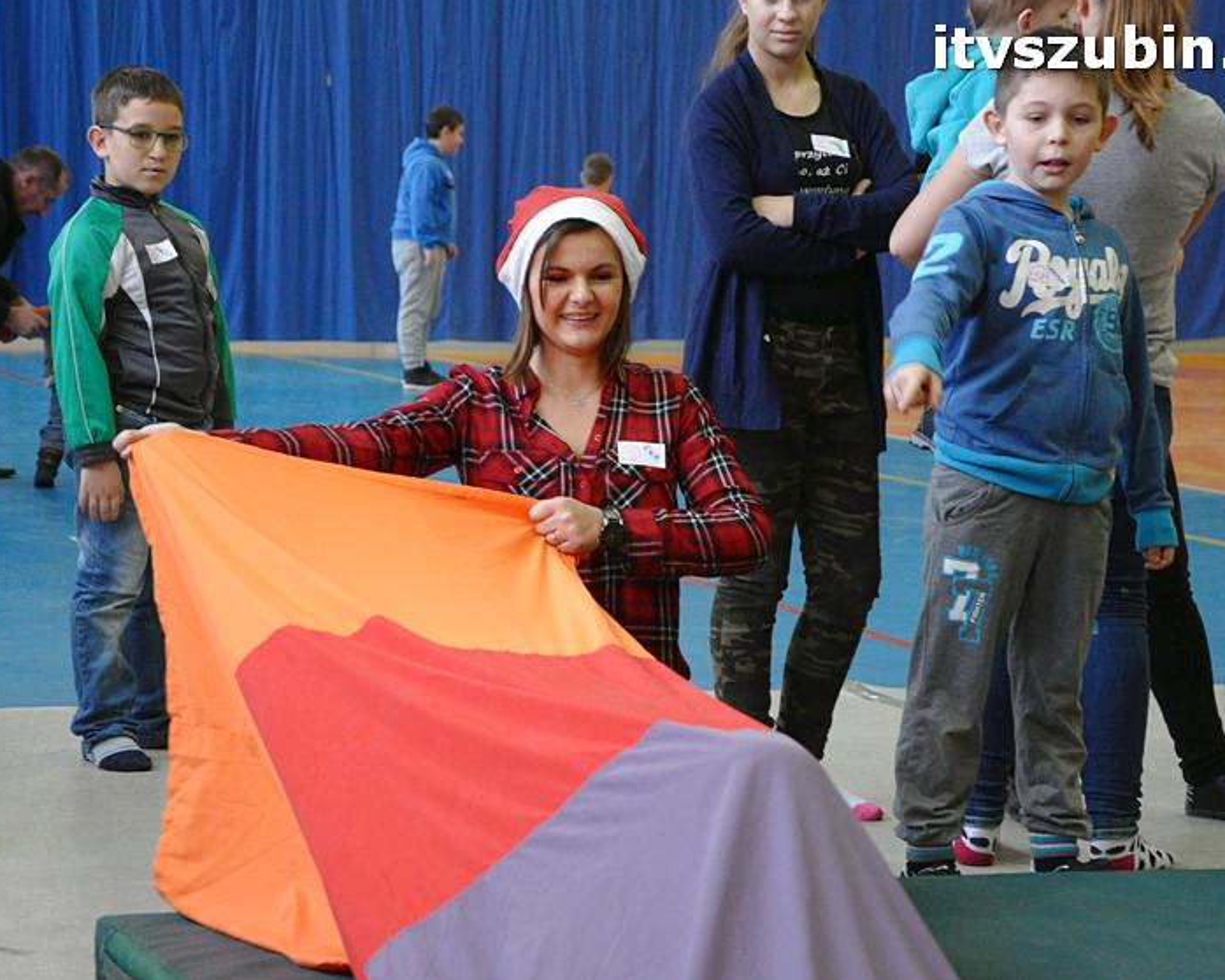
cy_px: 490
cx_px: 583
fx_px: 4099
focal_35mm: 113
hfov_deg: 17.0
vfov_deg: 13.6
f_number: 5.3
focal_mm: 66
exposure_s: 1/80
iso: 2500
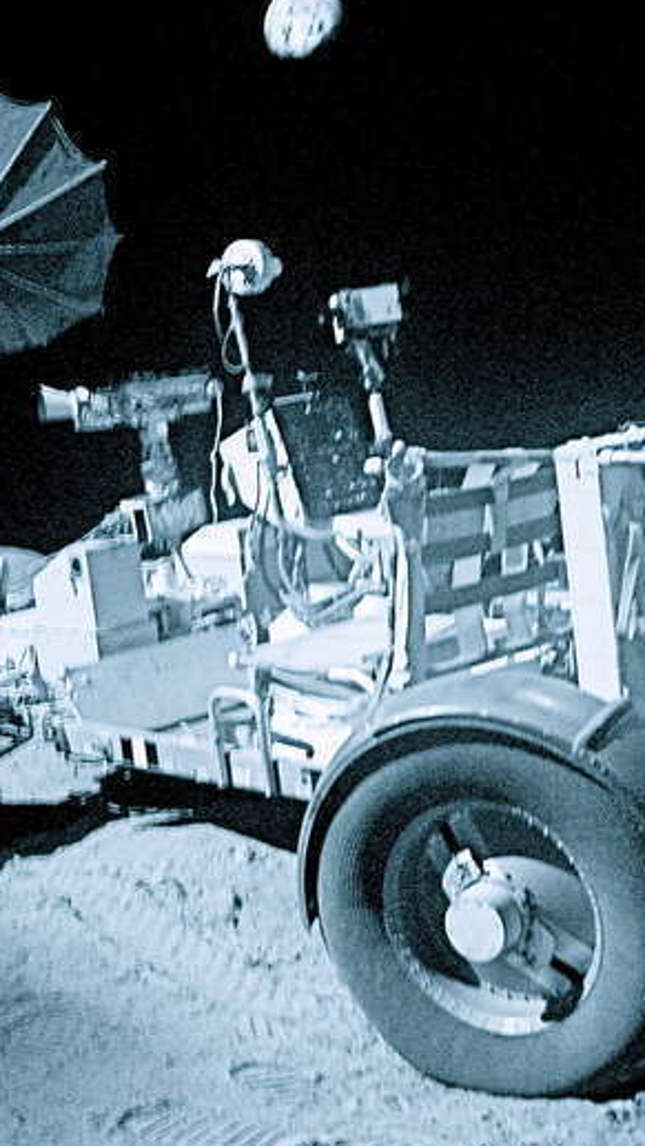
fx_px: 1945
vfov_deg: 32.8
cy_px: 530
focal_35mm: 64
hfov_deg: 18.8
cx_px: 401
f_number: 3.3
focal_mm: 6.3
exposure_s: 1/1.3
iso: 400
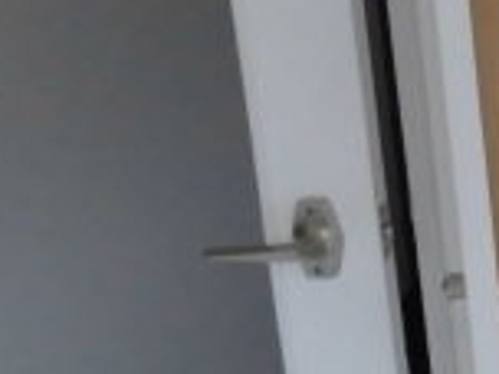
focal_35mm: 101
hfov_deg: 16.1
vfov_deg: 14.6
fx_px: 1456
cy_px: 112
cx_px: 922
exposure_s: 1/50
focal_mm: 4.3
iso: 250
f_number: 3.1
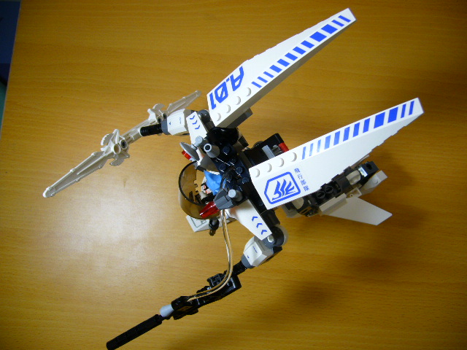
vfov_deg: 40.7
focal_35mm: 35
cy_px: 175
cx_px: 234
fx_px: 472
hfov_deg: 52.6
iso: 100
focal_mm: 5.8
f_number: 2.8
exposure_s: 1/40
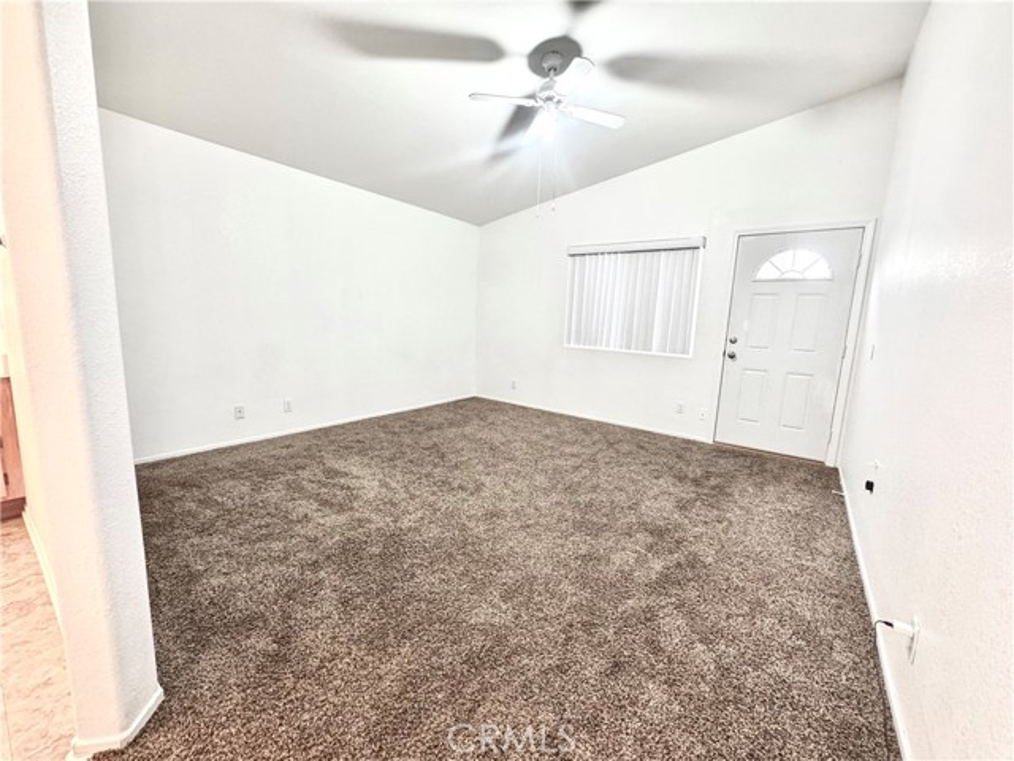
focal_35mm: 14
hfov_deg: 102.1
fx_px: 410
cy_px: 380
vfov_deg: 85.7
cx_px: 507
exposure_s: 1/60
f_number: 2.2
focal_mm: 2.22
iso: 320
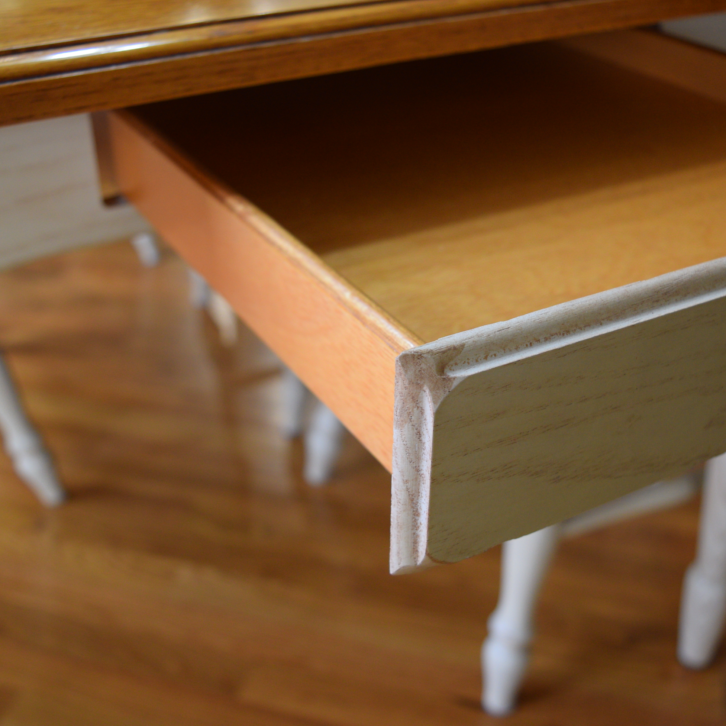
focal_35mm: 43
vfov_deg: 39.2
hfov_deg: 39.2
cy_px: 362
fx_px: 1020
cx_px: 351
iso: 720
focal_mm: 22
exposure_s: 1/60
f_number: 4
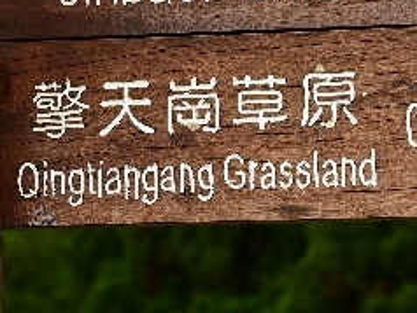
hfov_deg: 7.0
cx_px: 105
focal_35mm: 282
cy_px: -155
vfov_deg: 5.2
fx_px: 3401
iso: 640
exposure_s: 1/800
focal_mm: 70
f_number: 7.1
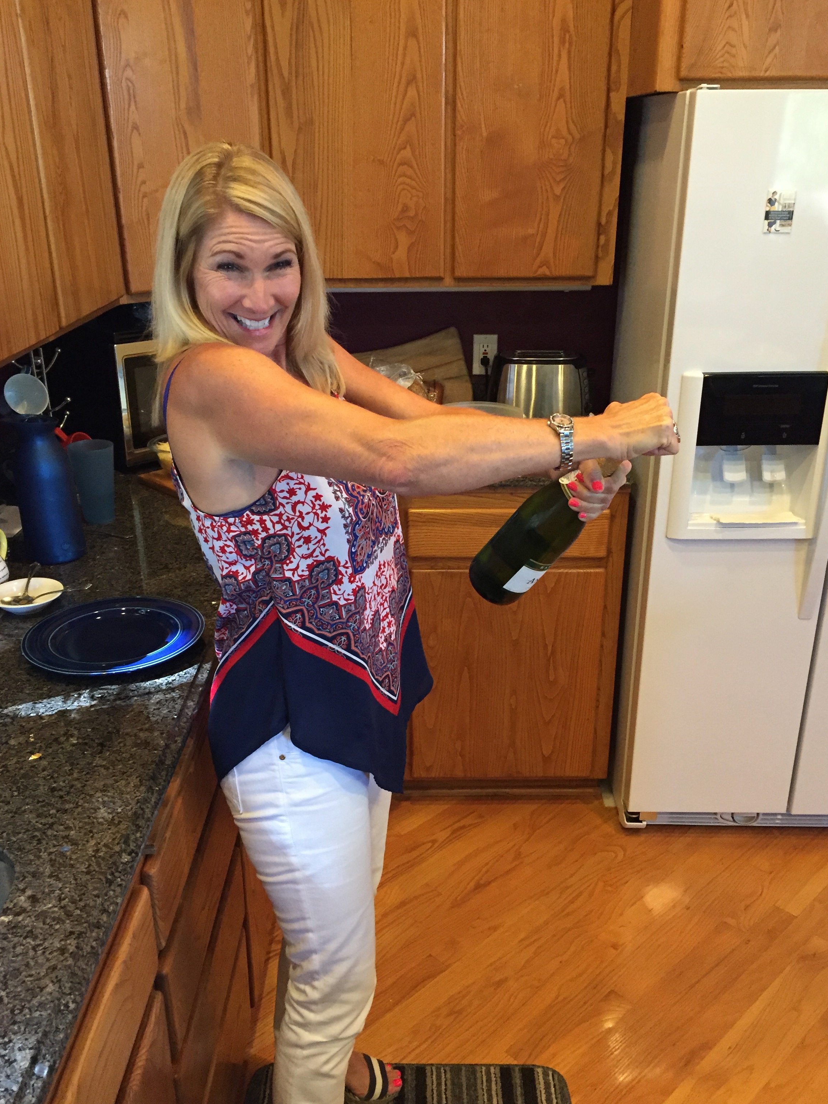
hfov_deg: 45.4
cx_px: 423
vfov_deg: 58.3
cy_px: 573
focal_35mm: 31
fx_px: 989
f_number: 2.2
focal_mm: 4.15
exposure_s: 1/30
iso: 250
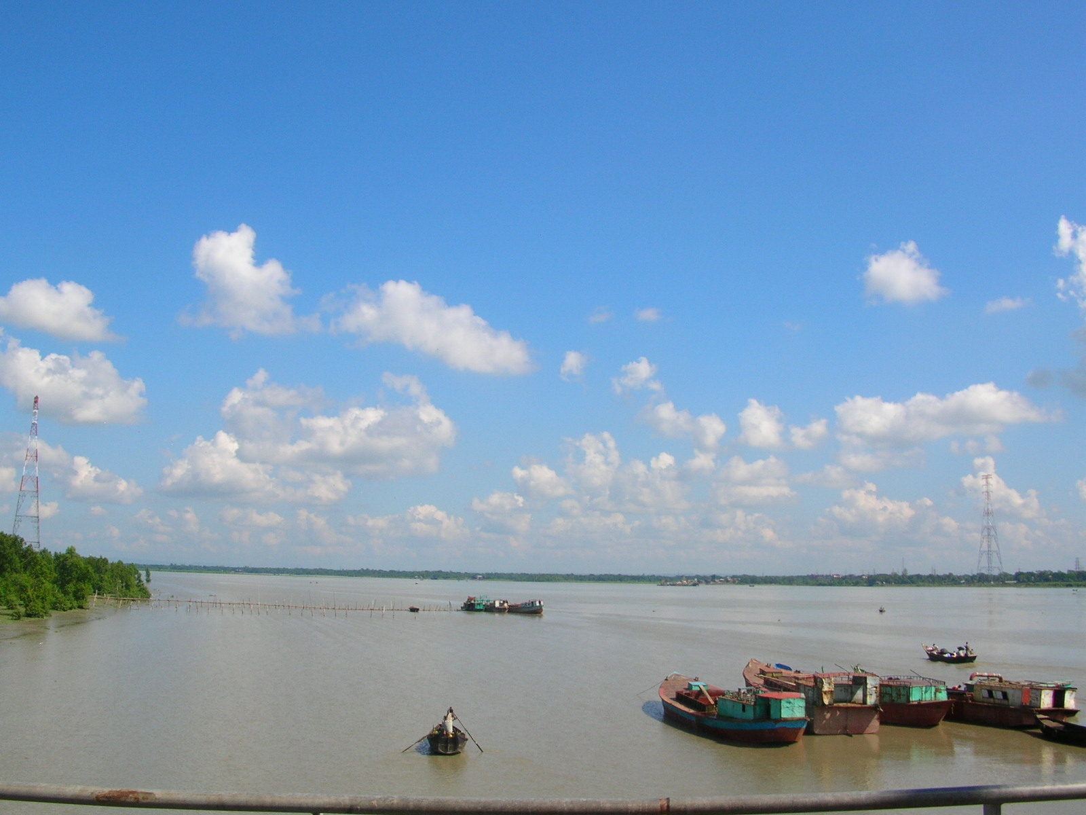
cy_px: 408
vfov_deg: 40.7
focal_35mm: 35
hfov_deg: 52.6
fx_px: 1098
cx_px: 543
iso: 50
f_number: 5.6
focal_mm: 5.8
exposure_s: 1/358
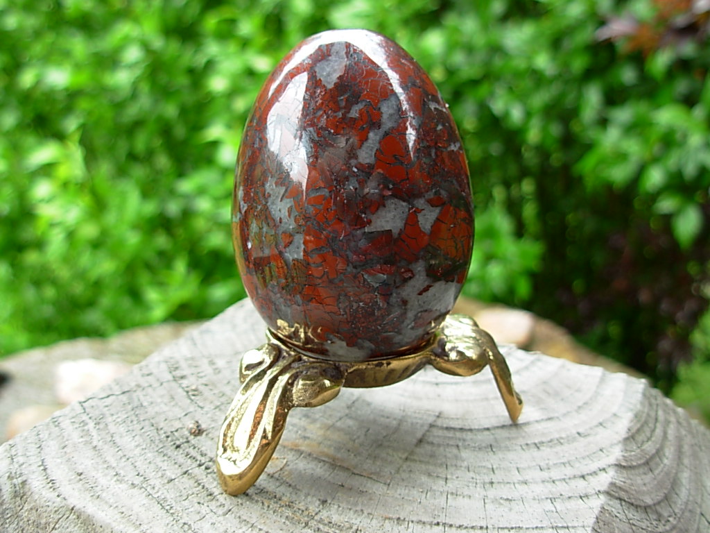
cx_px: 355
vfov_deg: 37.7
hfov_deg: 49.0
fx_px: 779
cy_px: 266
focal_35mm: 38
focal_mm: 6.3
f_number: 2.9
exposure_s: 1/105
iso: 50
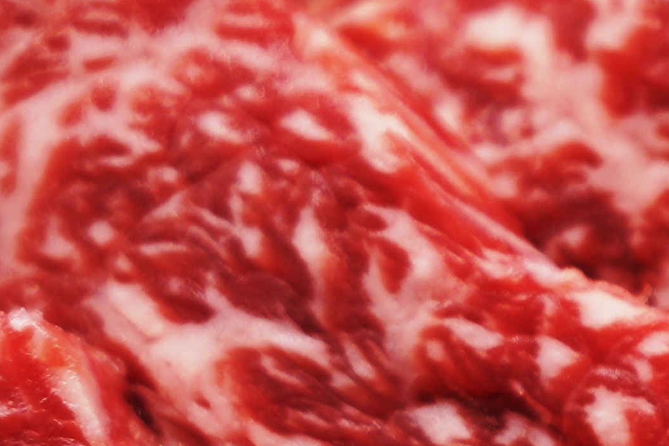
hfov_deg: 3.4
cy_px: 485
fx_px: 11169
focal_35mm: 601
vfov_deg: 2.3
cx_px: 1152
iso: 100
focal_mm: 105
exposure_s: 1/160
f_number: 4
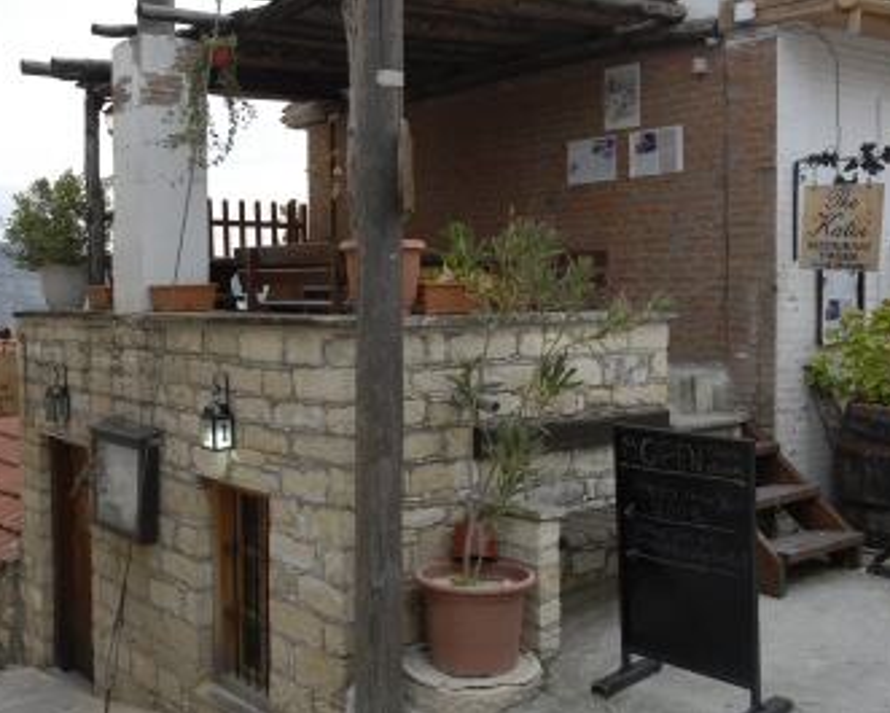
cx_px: 390
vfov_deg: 35.2
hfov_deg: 43.2
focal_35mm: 43
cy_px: 358
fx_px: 1122
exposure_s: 1/100
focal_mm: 25
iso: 125
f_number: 5
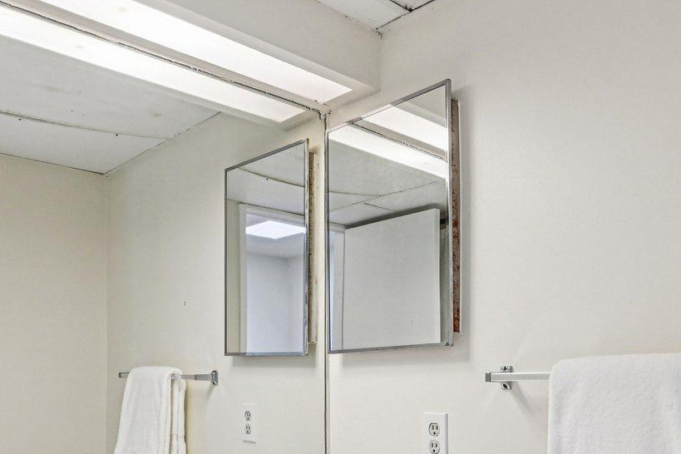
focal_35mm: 35
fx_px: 662
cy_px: 385
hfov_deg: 53.9
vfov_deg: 36.1
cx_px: 420
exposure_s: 1/10
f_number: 8
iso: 400
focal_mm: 14
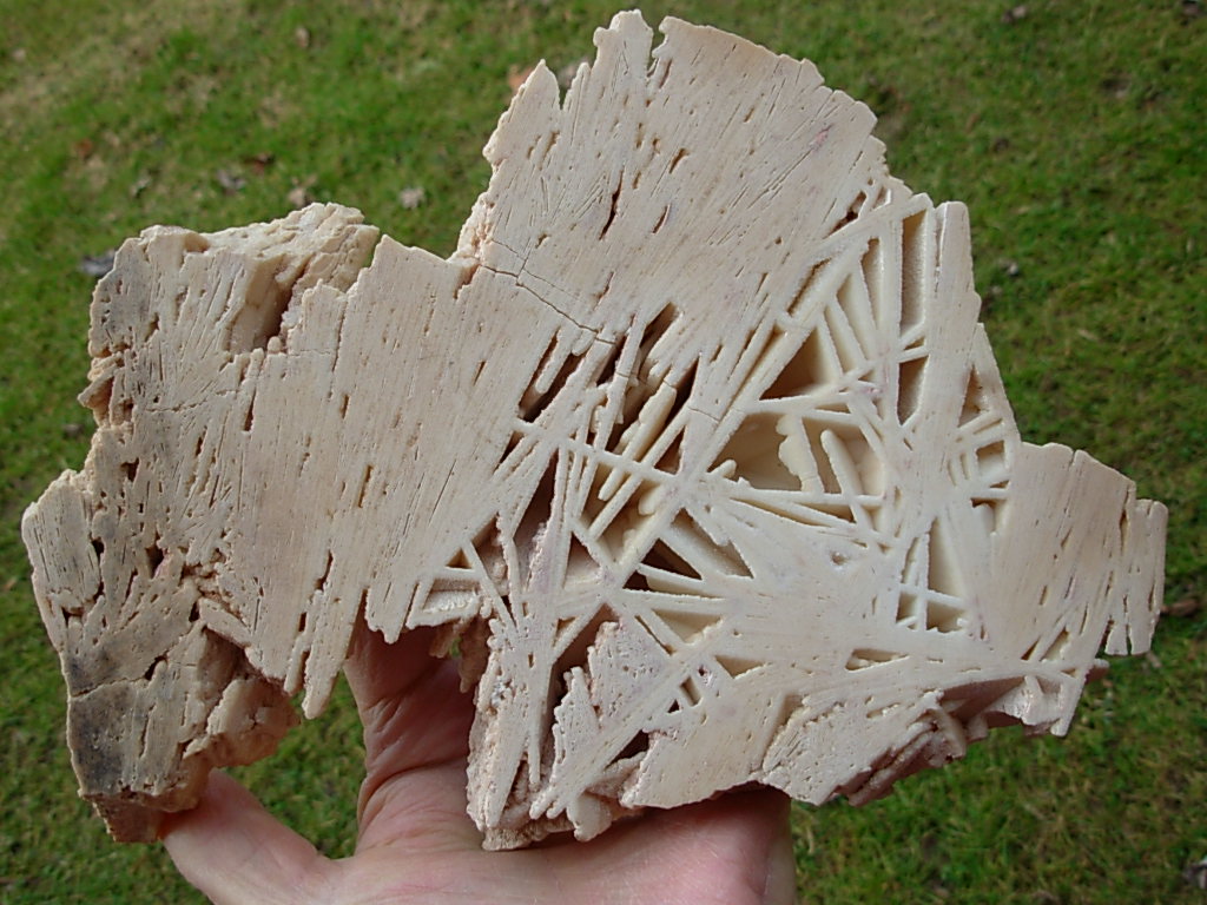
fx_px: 1325
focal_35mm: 38
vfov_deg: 37.7
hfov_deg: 49.0
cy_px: 452
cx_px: 604
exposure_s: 1/256
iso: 50
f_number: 2.9
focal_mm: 6.3
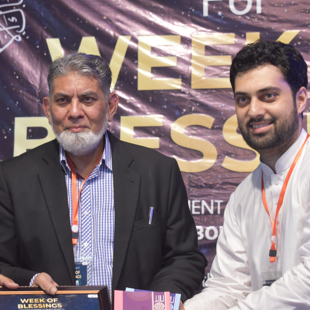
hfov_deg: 18.8
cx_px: 86
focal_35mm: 92
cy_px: 155
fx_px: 932
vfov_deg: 18.9
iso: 1100
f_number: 5.3
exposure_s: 1/30
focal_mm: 48
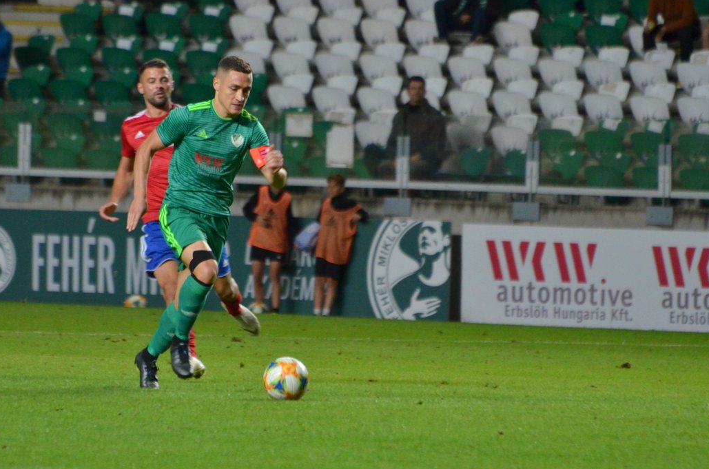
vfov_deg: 2.6
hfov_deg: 3.9
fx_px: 10316
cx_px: 321
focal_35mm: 525
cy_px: 257
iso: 1600
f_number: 5.6
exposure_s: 1/320
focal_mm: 300
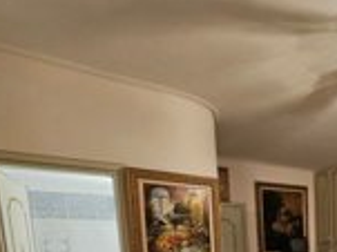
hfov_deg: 48.2
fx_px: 302
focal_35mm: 31
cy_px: 288
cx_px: 337
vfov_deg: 36.9
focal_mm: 2.2
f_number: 2.2
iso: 400
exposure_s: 1/33.3
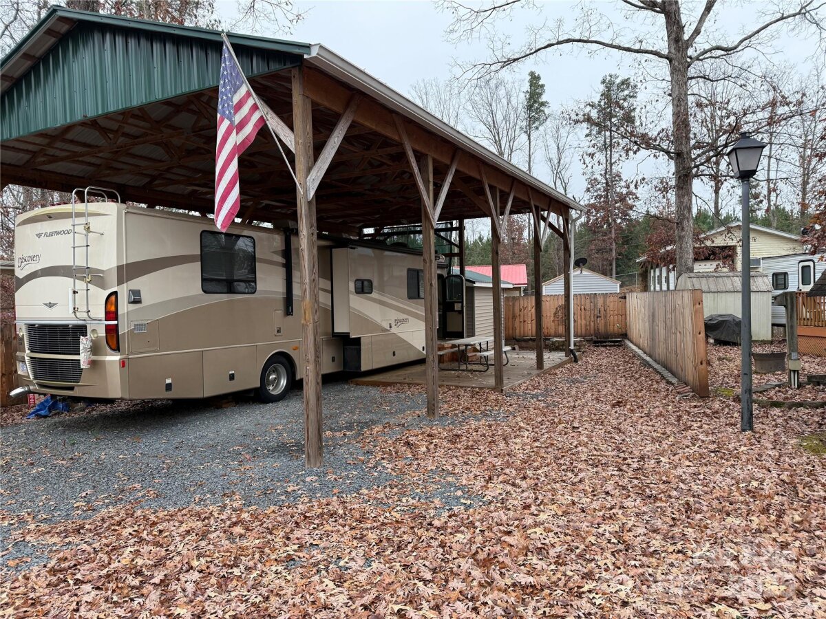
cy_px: 310
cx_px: 413
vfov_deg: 56.8
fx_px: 573
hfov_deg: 71.6
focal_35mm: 24
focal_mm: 6.76
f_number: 1.78
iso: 100
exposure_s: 1/453
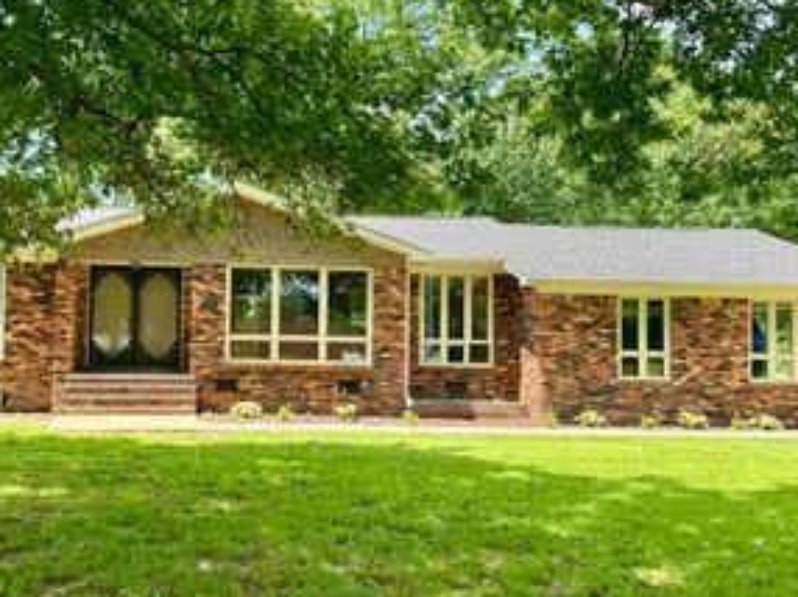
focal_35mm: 42
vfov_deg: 34.3
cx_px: 268
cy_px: 305
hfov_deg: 44.2
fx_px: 967
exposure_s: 1/822
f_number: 1.78
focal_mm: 6.86
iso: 80
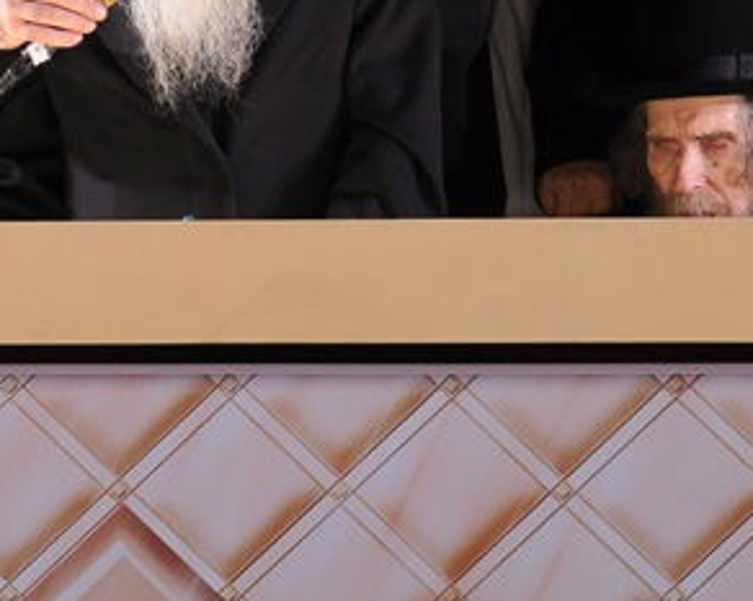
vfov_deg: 3.2
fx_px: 10776
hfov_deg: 4.0
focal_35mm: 484
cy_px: -209
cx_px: 263
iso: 640
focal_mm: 98
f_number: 5
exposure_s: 1/60
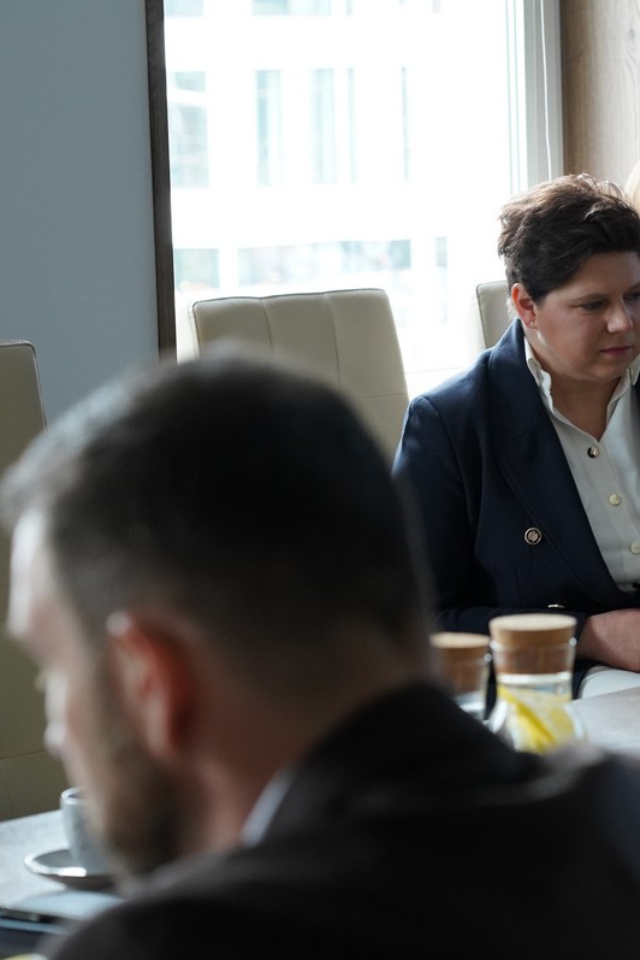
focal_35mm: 158
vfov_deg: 13.0
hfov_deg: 8.6
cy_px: 481
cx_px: 628
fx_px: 4209
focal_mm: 105
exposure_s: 1/60
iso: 3200
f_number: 6.3
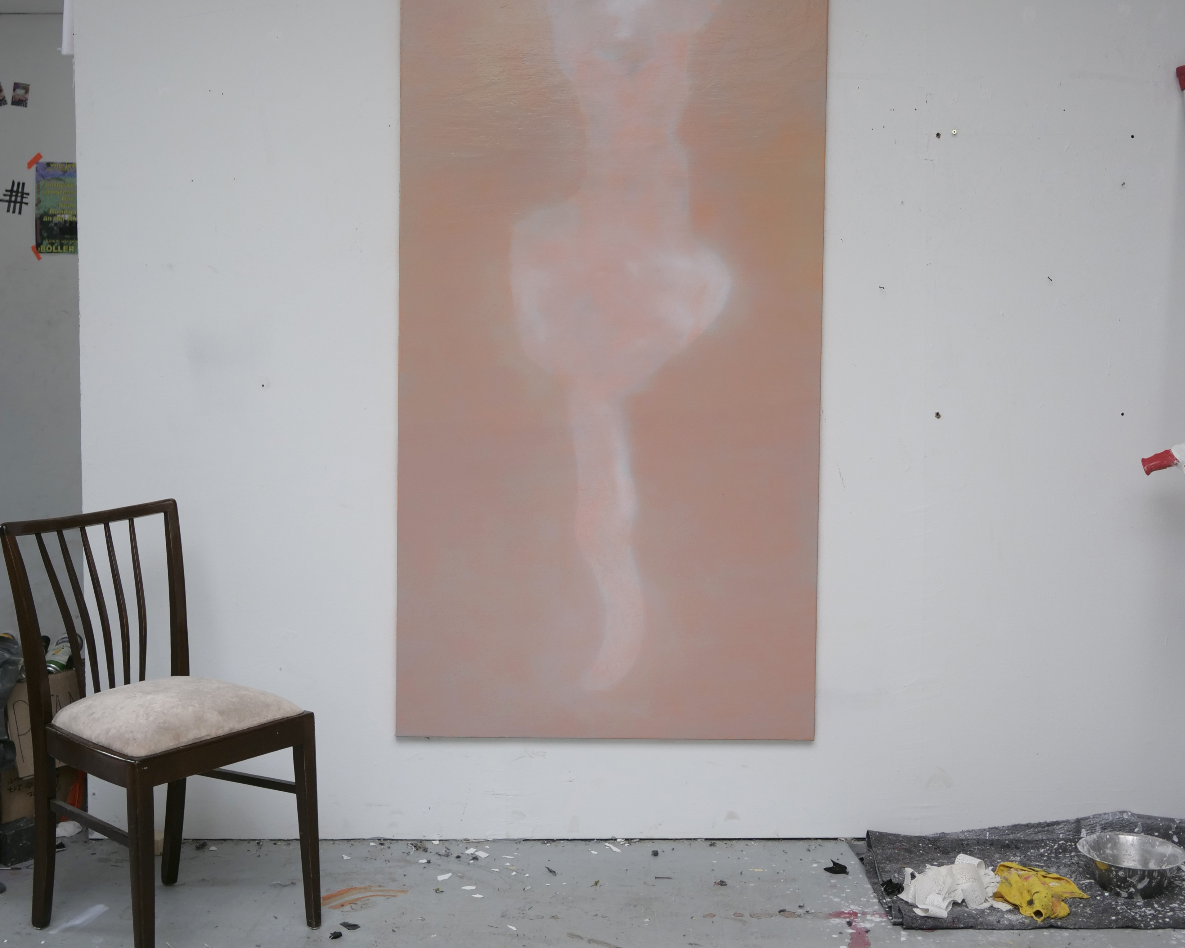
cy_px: 305
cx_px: 591
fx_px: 1859
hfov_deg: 35.4
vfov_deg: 28.4
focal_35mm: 53
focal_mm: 20
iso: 200
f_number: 2
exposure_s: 1/160
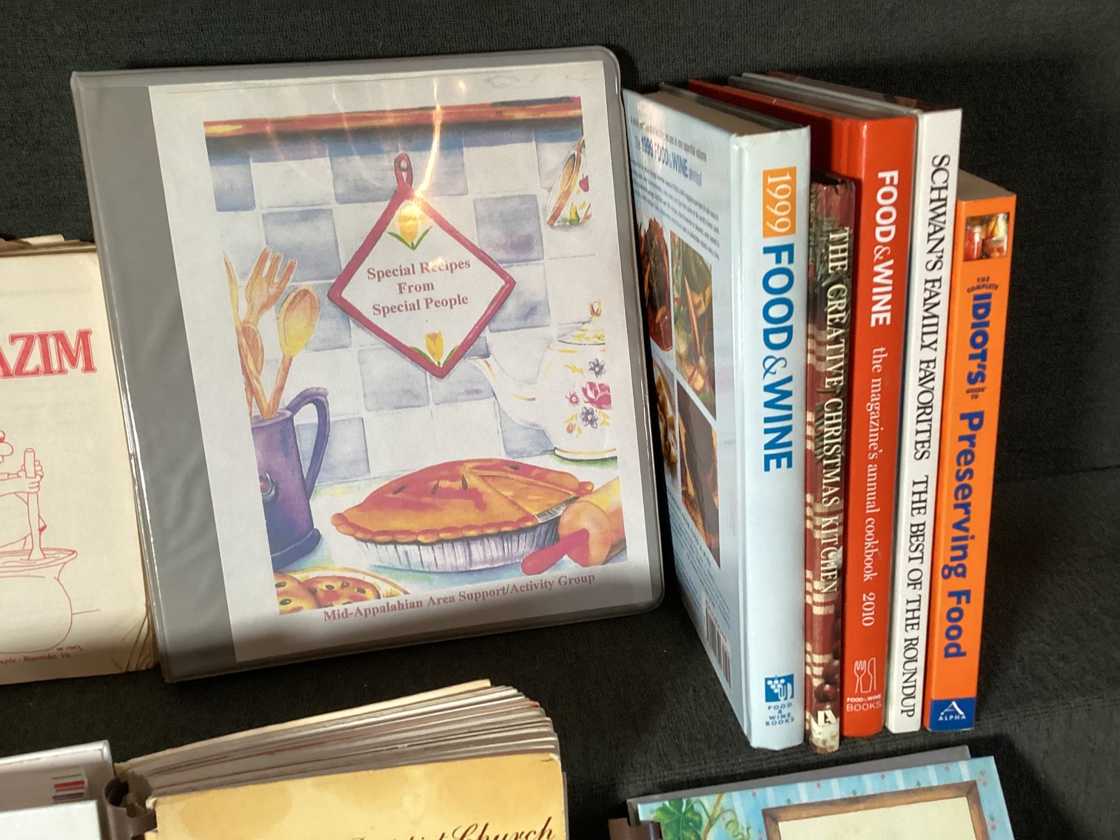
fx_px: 1003
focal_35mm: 31
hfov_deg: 58.3
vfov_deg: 45.4
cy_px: 420
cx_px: 560
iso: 160
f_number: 2.4
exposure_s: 1/50
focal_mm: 3.3
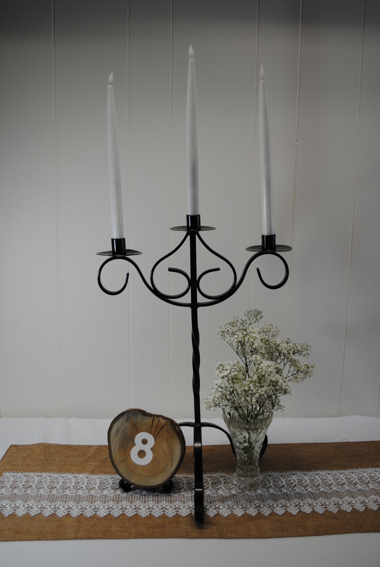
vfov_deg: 57.2
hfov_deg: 40.1
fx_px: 521
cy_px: 284
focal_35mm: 33
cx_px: 190
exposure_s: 1/60
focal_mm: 22
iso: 200
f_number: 4
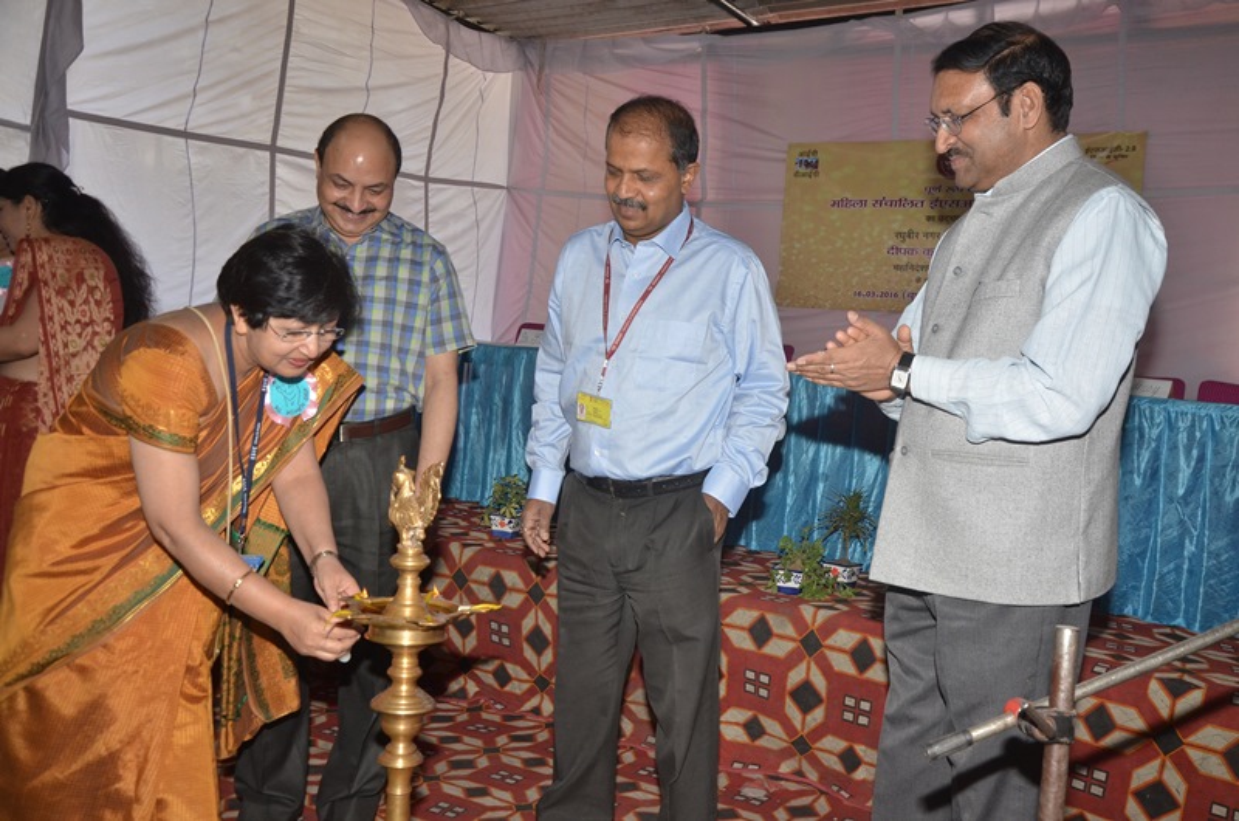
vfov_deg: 41.5
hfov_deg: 59.6
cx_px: 620
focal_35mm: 32
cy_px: 410
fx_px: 1082
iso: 800
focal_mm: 21
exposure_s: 1/125
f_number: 6.3
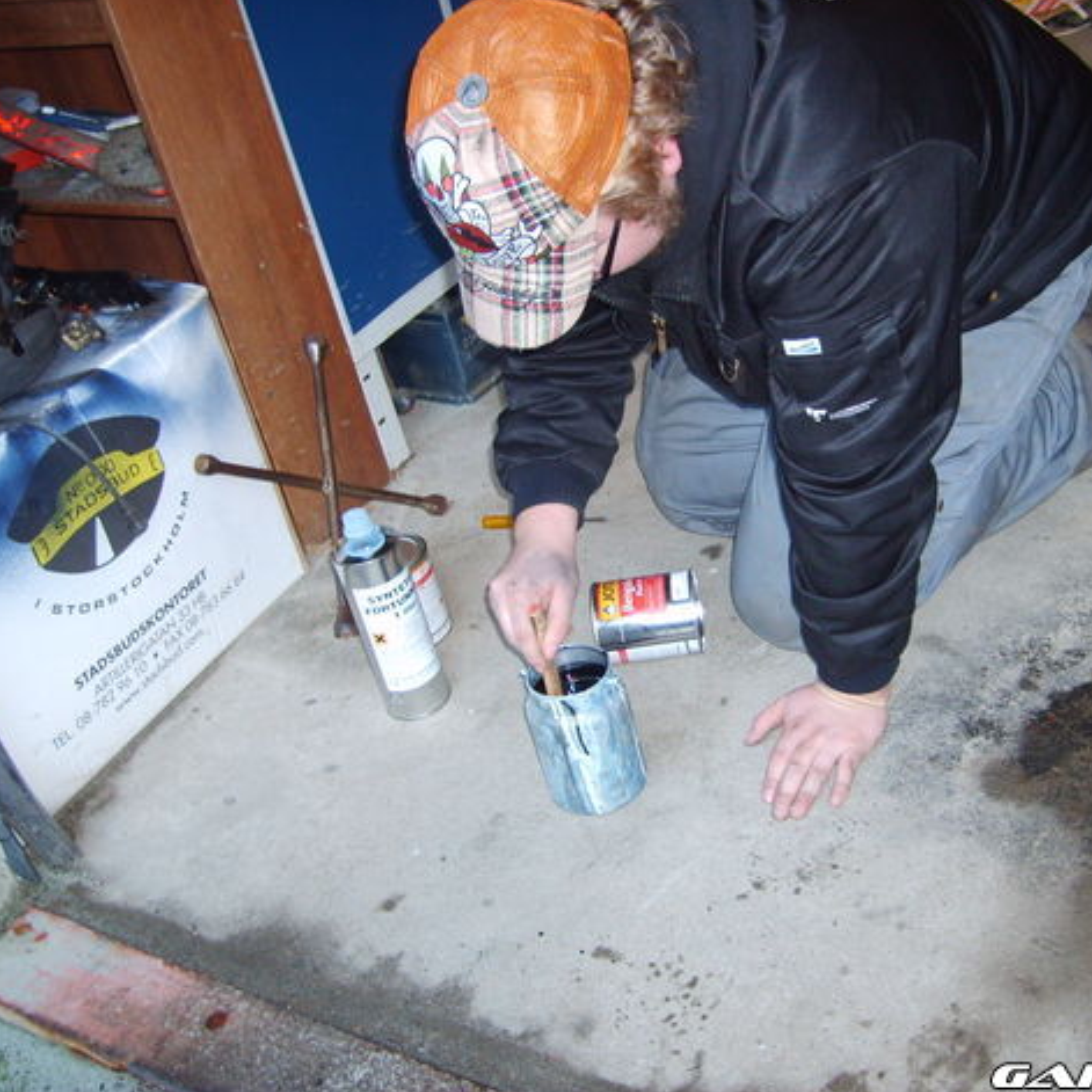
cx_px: 647
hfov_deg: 39.9
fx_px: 1499
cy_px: 543
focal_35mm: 42
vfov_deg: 40.0
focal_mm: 5.8
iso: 100
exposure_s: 1/45
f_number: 2.8
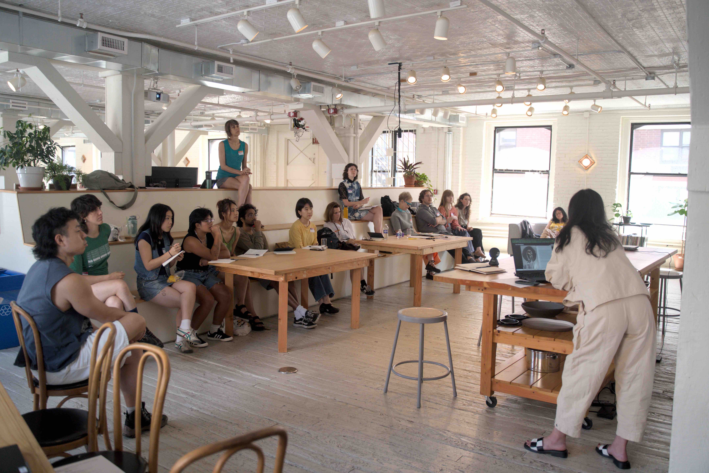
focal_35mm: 30
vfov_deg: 43.6
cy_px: 236
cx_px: 354
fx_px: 591
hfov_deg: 61.9
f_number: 2.8
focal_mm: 30
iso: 800
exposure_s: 1/100
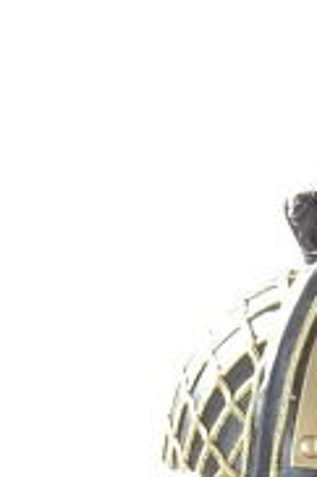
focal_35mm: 405
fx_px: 5359
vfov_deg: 5.0
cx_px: 286
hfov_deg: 3.4
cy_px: 1147
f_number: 16
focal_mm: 48
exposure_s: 1/60
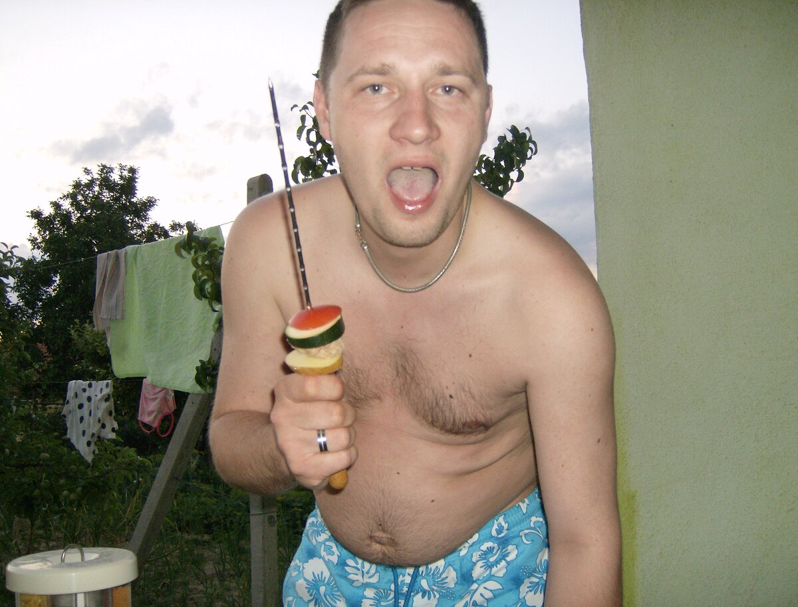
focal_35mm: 36
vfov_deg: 40.0
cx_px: 399
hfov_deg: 51.1
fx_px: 834
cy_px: 304
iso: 200
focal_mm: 6
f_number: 2.8
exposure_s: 1/60
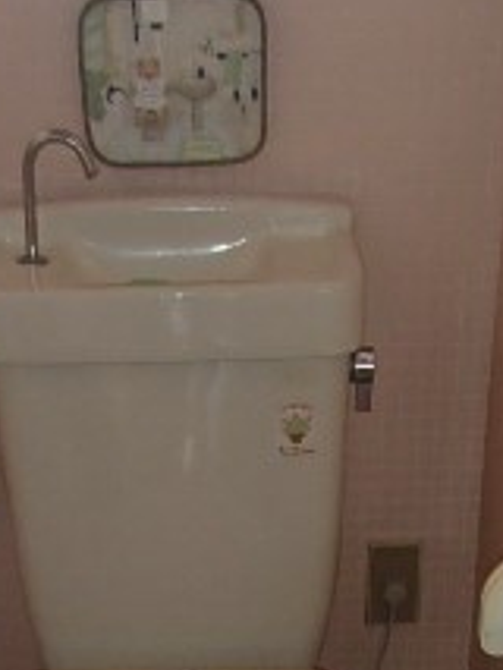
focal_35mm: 84
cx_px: 207
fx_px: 1626
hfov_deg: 17.6
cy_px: 972
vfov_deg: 20.3
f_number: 3.9
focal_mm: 5
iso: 400
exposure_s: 1/30
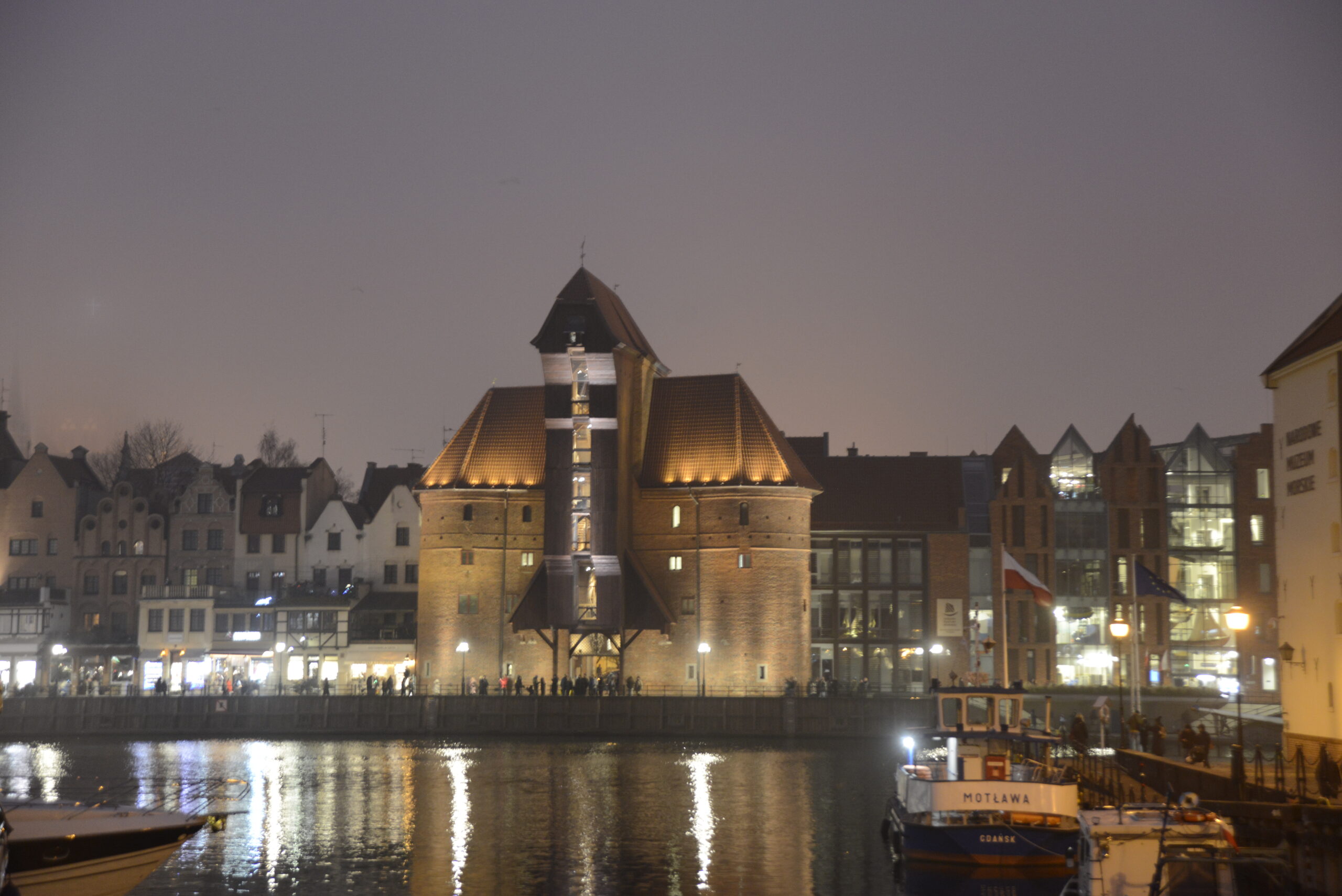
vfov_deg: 26.0
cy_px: 448
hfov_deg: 38.2
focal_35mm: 52
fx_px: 1939
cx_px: 671
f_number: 3.8
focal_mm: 52
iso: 1600
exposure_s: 1/6
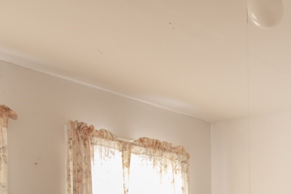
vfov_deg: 22.3
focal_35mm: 50
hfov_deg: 34.8
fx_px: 404
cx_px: 310
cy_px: 291
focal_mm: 10
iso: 250
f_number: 18
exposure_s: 3
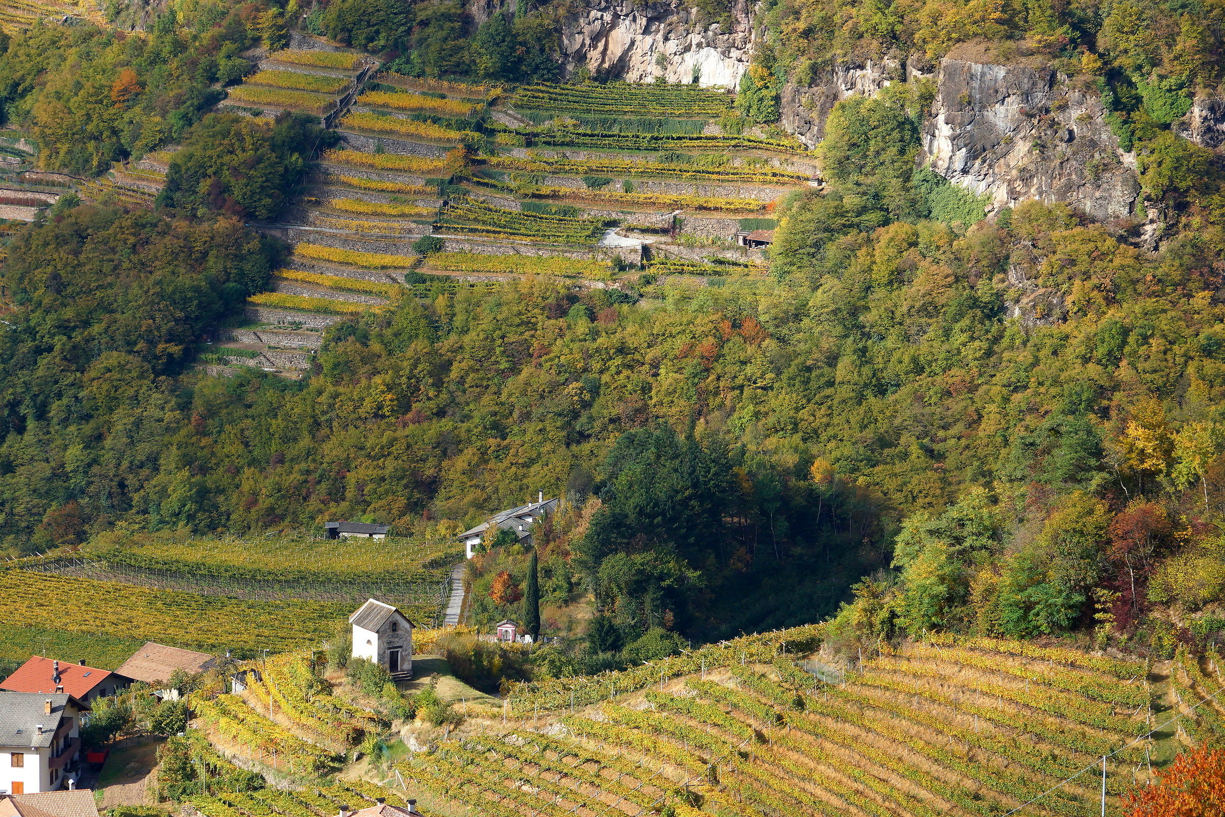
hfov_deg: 17.1
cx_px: 612
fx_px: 4083
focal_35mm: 120
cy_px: 408
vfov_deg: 11.4
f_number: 8
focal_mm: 80
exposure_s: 1/400
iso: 200
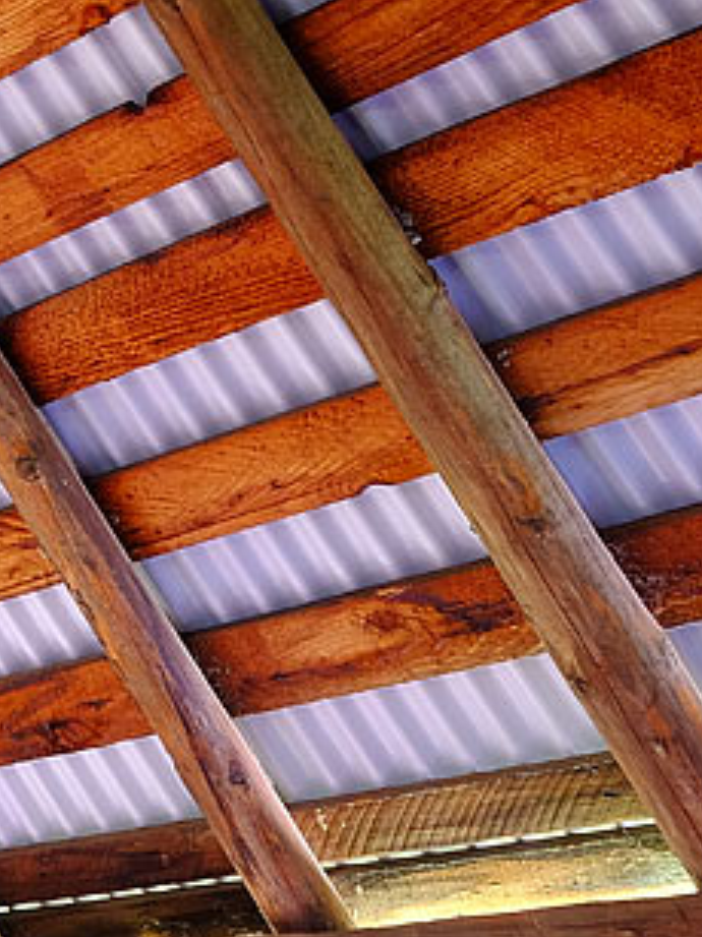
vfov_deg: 36.6
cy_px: 14
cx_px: -391
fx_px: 1272
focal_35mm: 47
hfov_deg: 23.6
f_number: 8
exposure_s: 6
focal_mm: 10
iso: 200
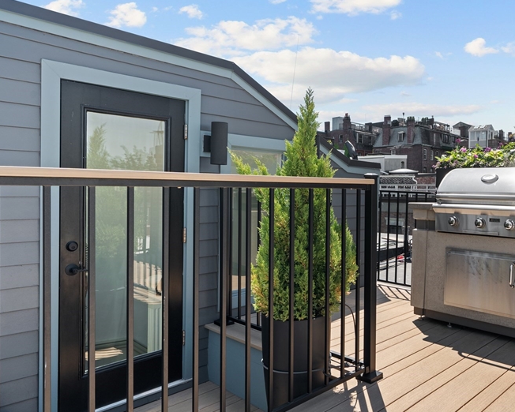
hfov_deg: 59.6
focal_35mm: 28
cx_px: 372
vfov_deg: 51.5
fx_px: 427
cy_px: 195
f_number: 9
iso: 320
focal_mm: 19
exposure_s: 1/50
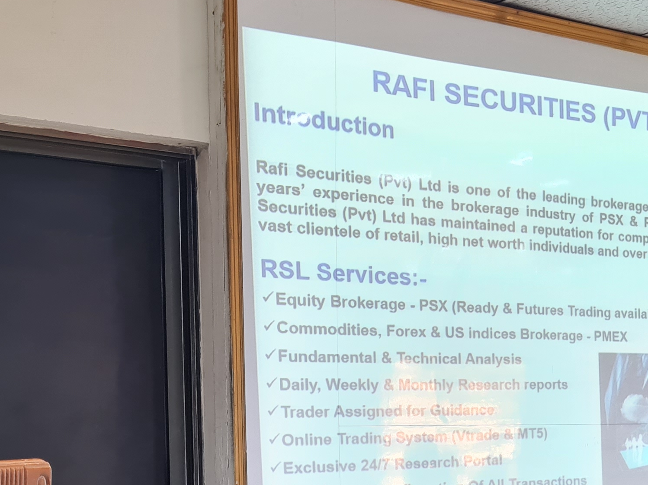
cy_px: 468
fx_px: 1310
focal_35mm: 70
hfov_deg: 27.6
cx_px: 208
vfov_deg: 20.4
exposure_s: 1/40
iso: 320
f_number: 1.8
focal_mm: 5.4
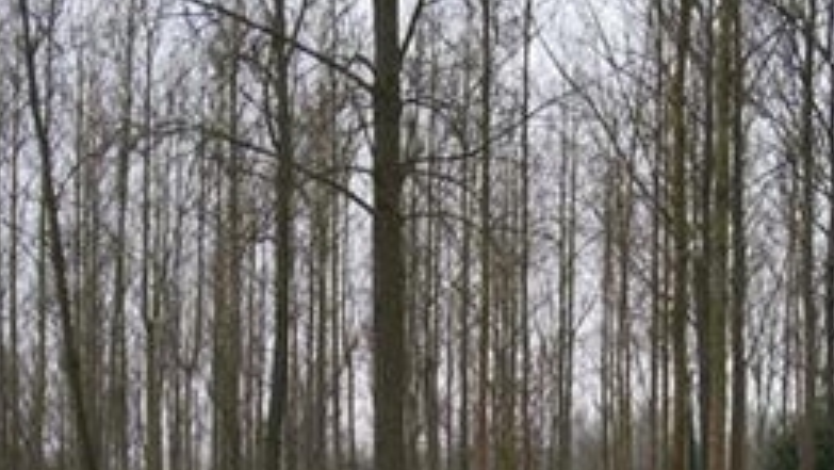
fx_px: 1770
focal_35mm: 80
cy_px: 588
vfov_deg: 14.6
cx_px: 441
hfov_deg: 26.5
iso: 80
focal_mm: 5.7
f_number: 2.9
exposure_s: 1/400
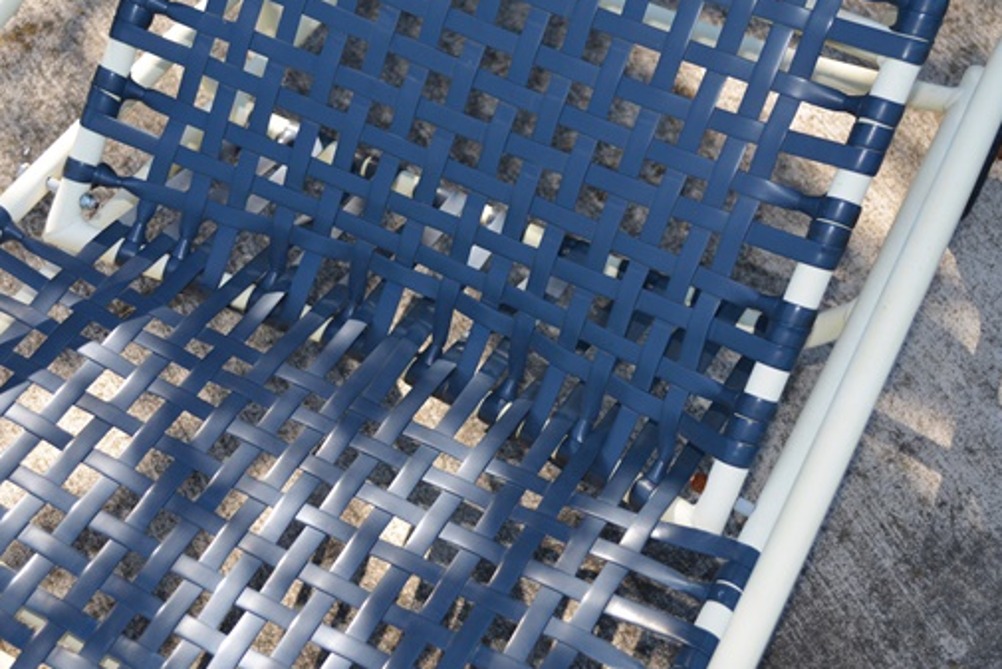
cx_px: 440
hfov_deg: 35.0
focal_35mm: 57
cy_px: 292
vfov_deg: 23.8
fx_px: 1587
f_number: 4.8
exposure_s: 1/200
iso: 110
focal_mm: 32
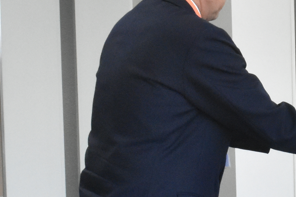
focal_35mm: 194
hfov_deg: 10.4
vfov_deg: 7.1
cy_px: 155
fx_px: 1595
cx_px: 348
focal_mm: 26
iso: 3200
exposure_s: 1/40
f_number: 13
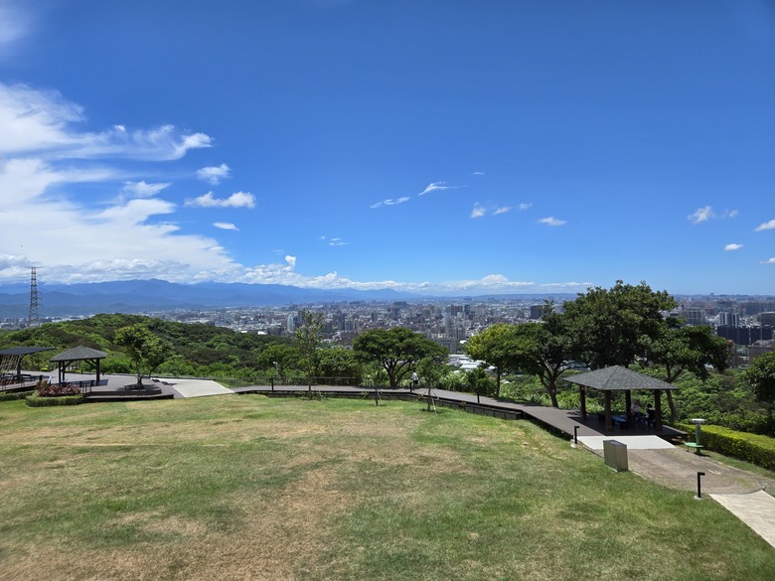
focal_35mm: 23
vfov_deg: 58.9
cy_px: 290
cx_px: 388
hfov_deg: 73.9
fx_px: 515
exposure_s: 1/3018
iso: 25
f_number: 1.8
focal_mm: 5.4
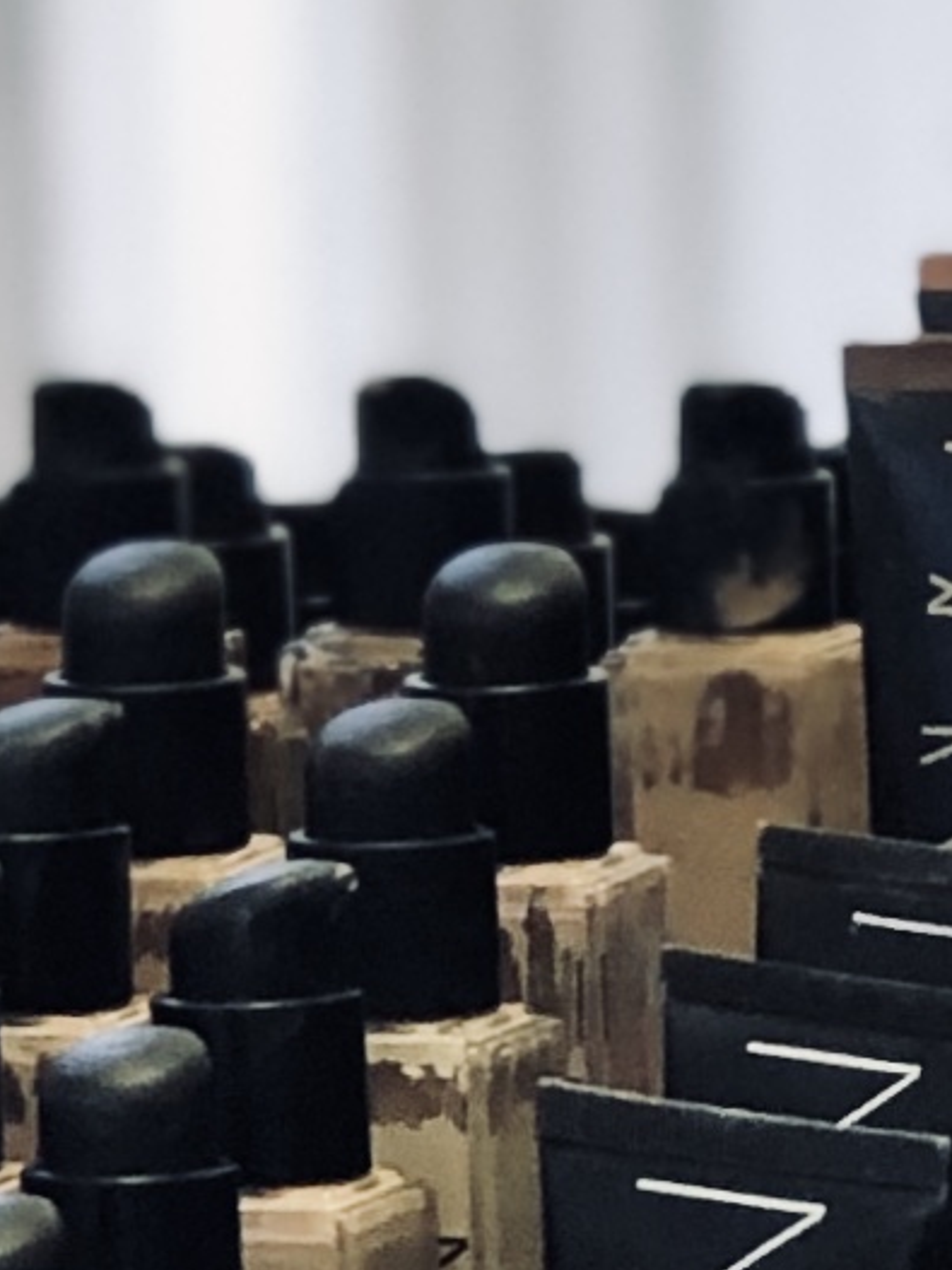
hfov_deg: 3.9
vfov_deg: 5.2
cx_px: 1151
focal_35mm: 383
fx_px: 14050
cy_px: 775
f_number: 2.8
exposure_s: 1/33
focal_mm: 6.6
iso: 25
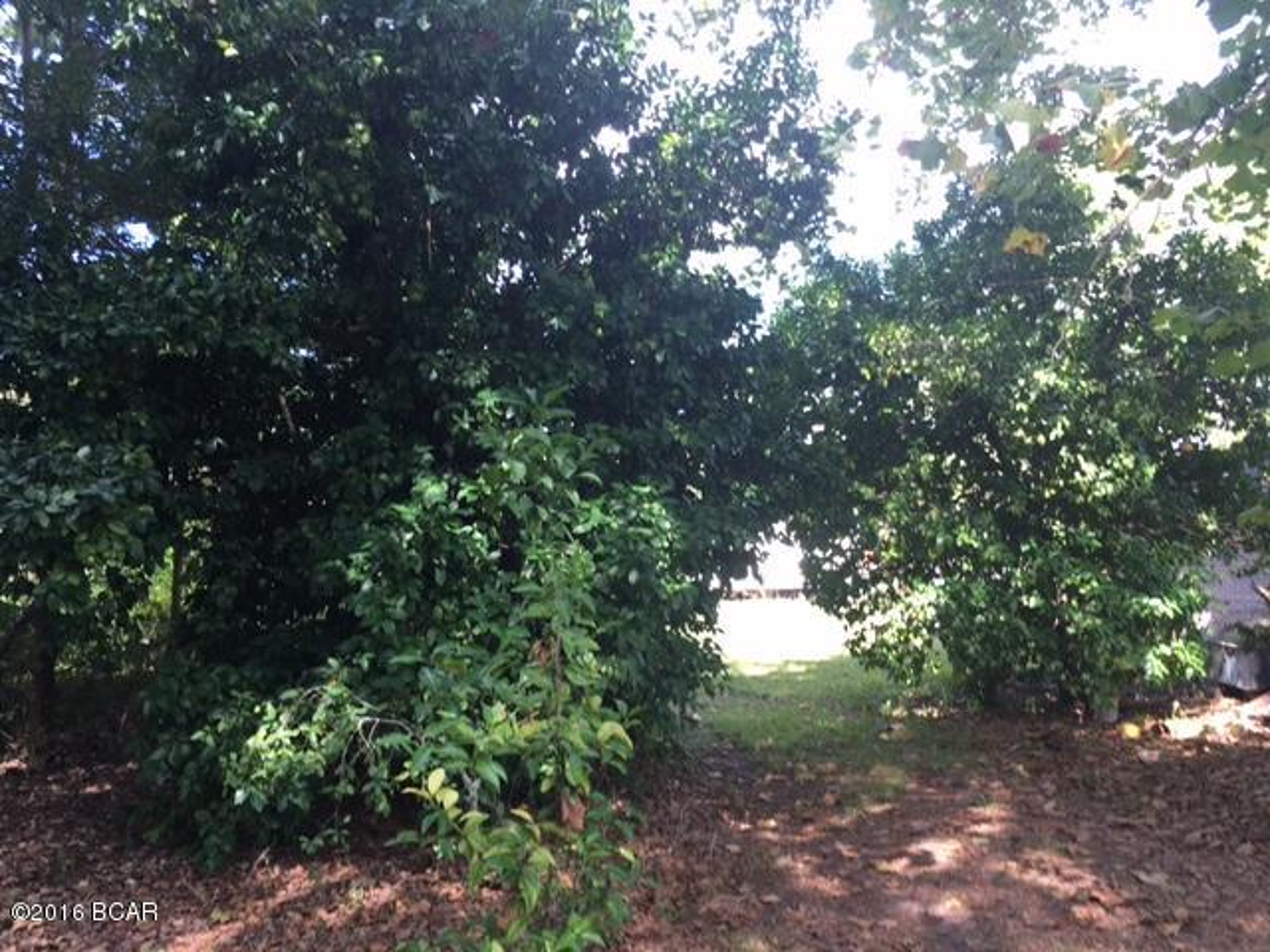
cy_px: 476
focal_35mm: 29
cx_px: 635
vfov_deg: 48.2
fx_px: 1064
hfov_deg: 61.7
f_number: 2.2
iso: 40
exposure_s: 1/120
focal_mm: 4.15
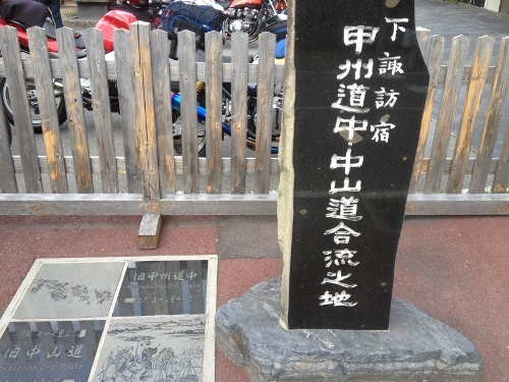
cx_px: 254
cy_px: 191
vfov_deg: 40.7
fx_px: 515
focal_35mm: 35
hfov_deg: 52.6
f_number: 2.4
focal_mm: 4.28
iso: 50
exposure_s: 1/120
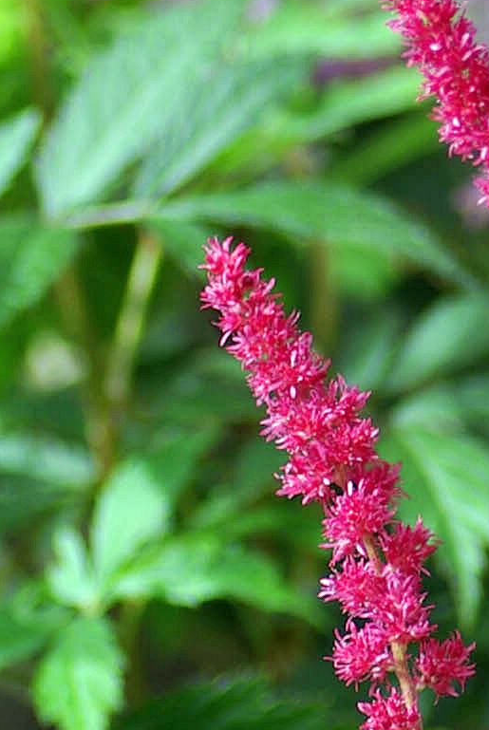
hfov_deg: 2.0
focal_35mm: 680
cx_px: 803
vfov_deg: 3.0
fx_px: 13810
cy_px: -288
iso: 100
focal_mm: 90
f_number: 3.5
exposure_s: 1/200
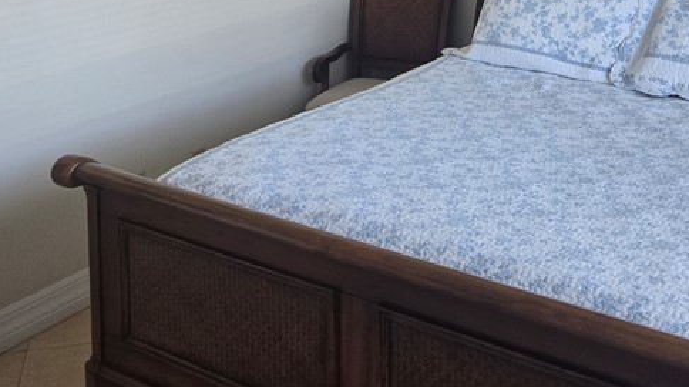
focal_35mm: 53
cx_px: 397
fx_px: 968
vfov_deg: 21.8
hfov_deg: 39.1
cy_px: 3
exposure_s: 1/120
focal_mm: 5.4
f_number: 1.8
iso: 200
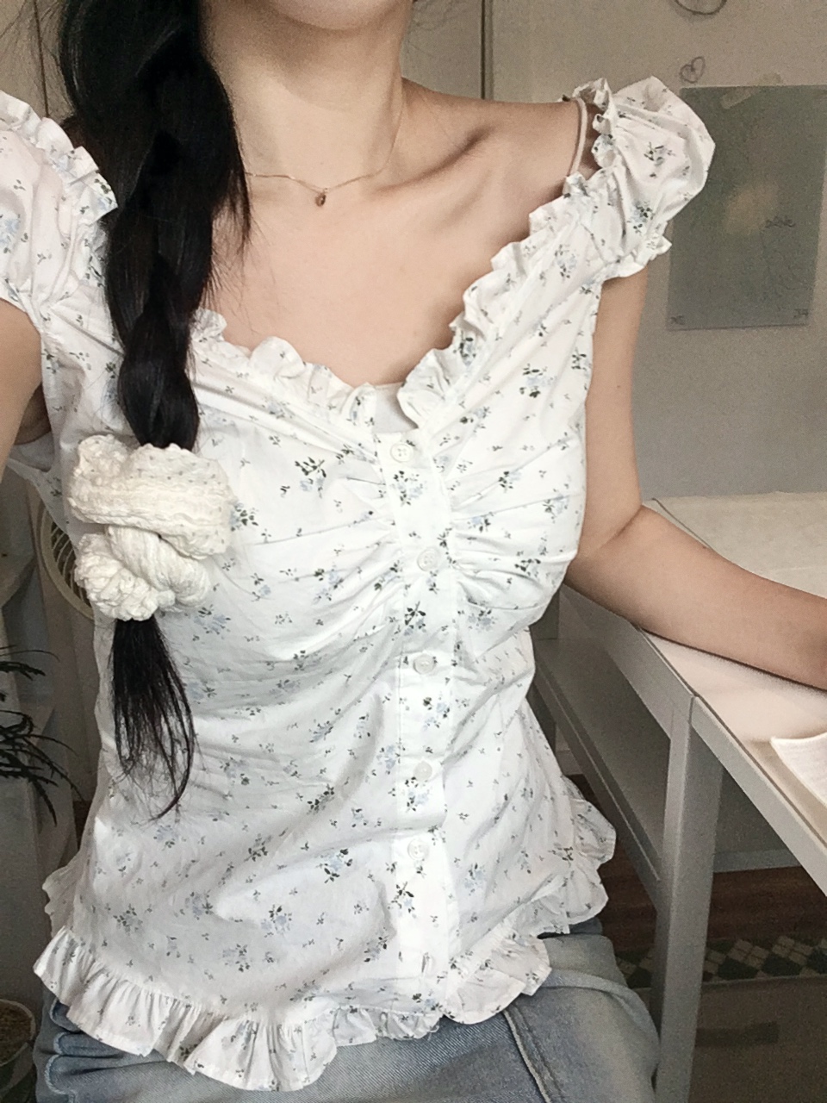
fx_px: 987
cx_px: 414
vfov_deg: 58.4
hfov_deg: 45.4
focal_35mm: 31
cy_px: 552
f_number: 2.4
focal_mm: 2.15
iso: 64
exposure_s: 1/60
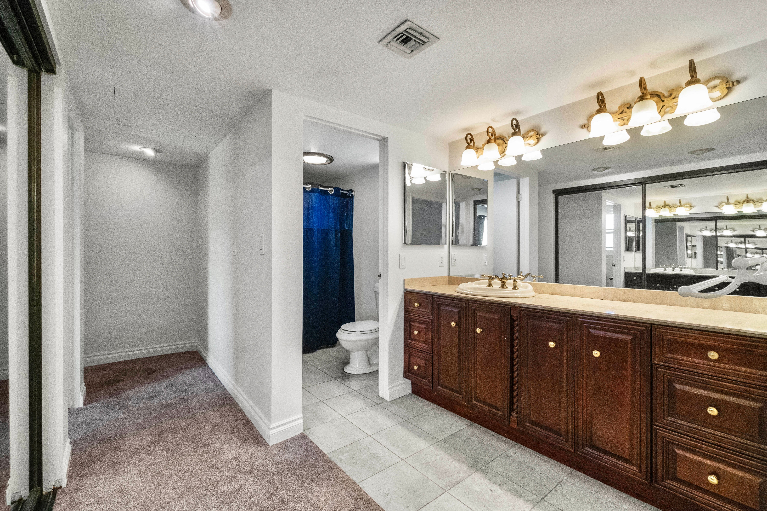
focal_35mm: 15
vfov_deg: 77.3
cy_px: 256
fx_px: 320
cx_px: 384
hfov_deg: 100.4
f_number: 11
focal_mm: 10
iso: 1600
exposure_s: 1/30
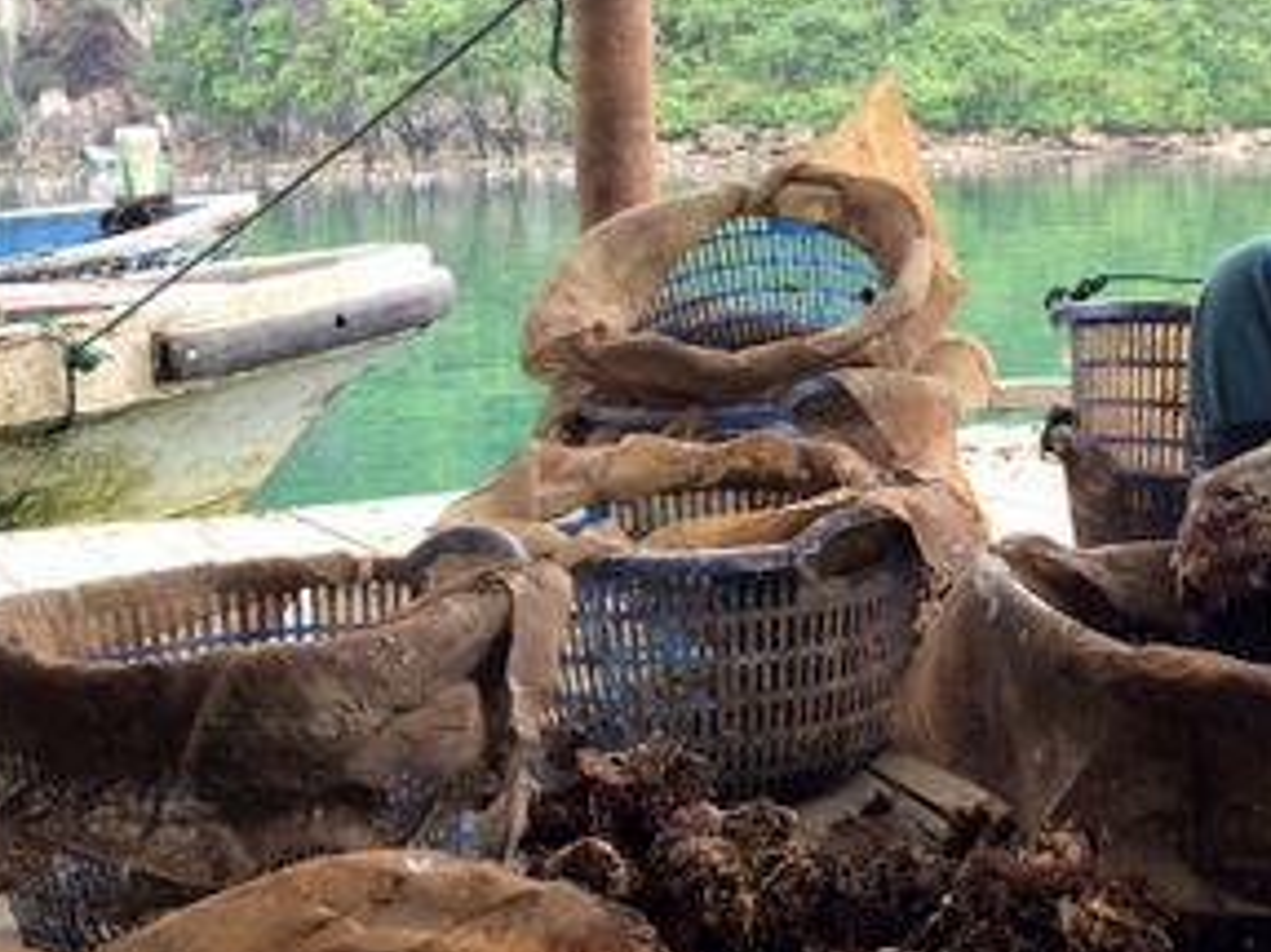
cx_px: 952
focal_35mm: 71
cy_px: 416
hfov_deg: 27.0
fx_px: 2606
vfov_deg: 20.7
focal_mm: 4.12
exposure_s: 1/120
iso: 32
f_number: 2.2
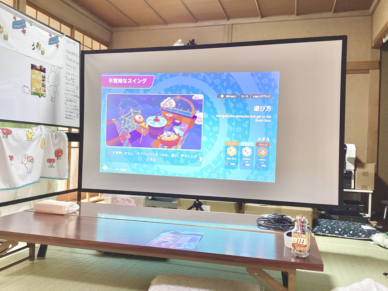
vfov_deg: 45.4
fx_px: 347
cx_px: 194
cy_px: 146
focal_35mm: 31
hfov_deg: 58.4
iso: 100
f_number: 2.4
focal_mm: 3.3
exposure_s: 1/60
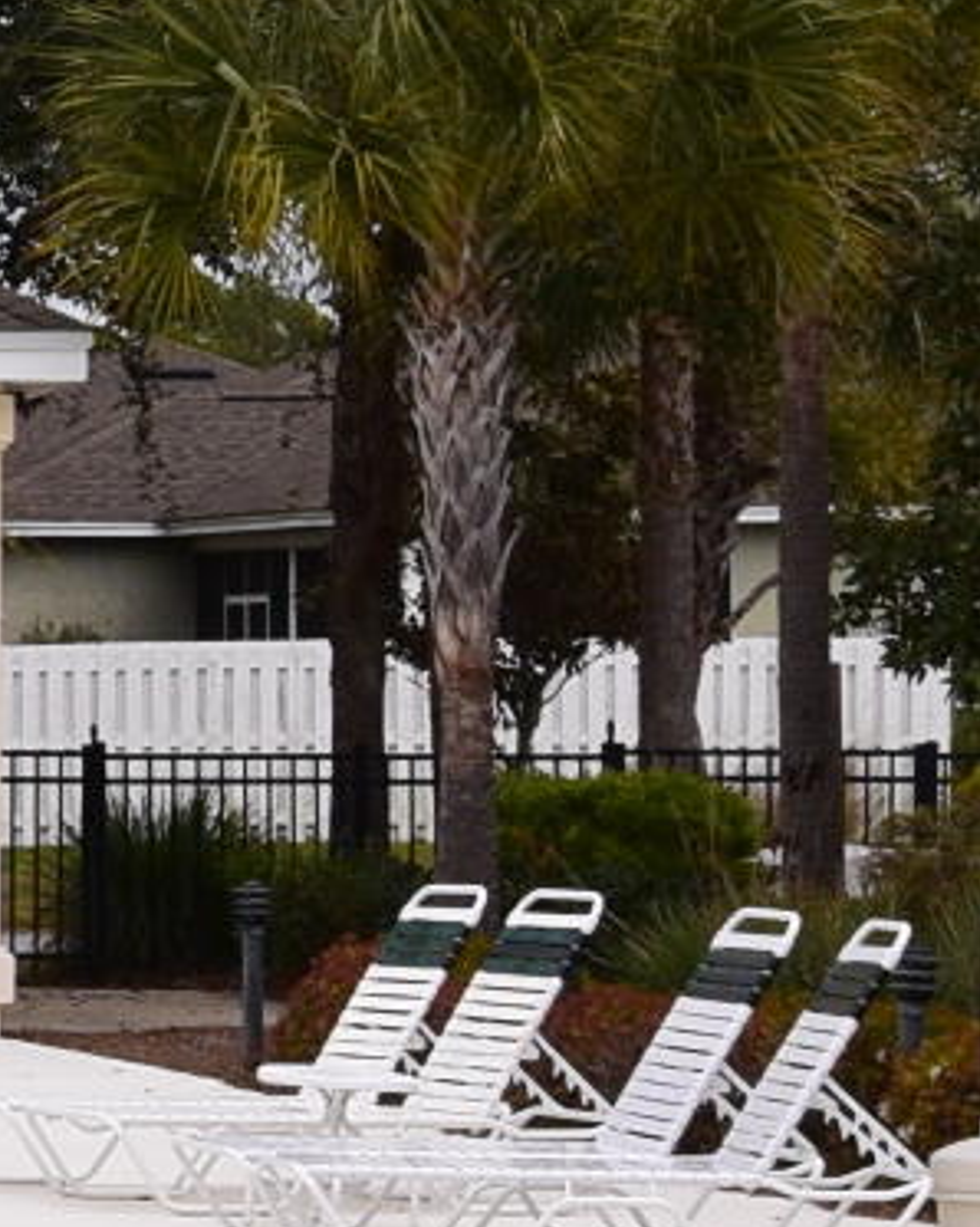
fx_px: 8200
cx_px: -1986
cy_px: 668
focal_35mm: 226
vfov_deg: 8.6
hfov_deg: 6.3
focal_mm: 20
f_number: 11
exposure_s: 1/500
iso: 250
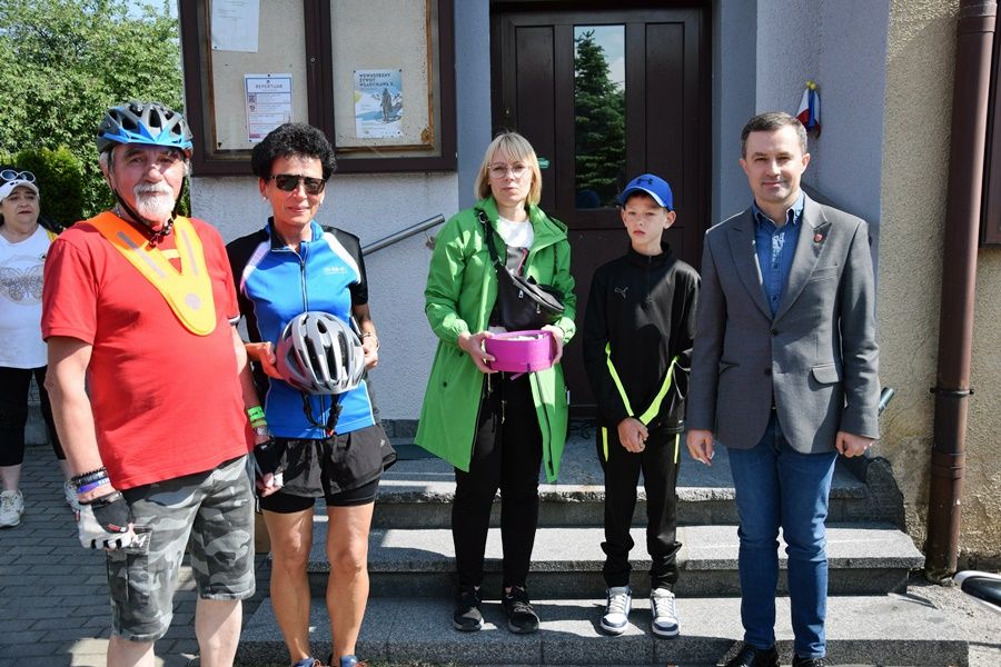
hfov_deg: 57.2
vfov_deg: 40.0
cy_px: 334
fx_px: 918
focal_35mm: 33
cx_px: 500
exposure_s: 1/1250
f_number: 5
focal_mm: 22
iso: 400
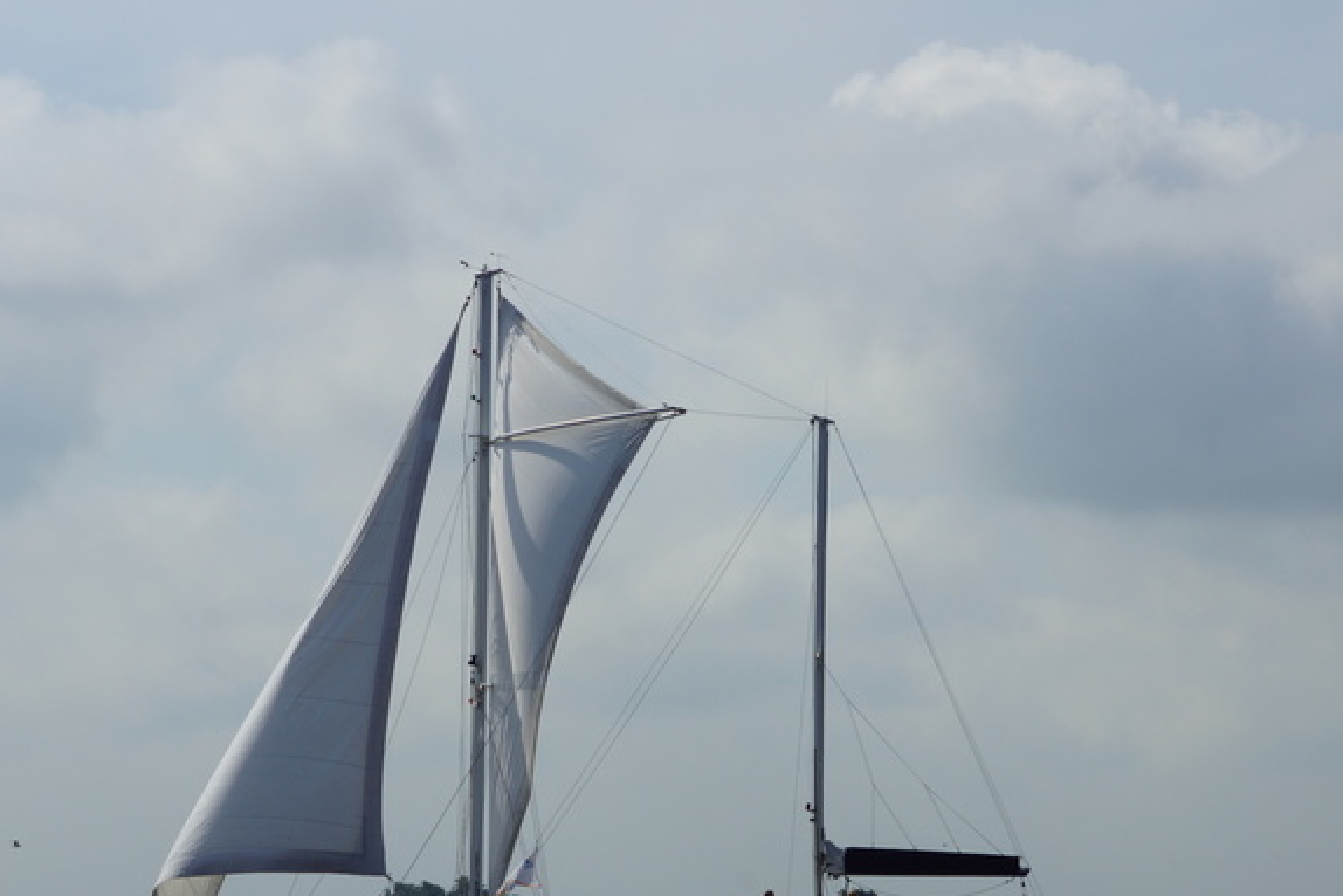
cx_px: 625
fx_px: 7798
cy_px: 546
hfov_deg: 9.8
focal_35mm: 209
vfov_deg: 6.6
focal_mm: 100
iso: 100
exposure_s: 1/400
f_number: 13
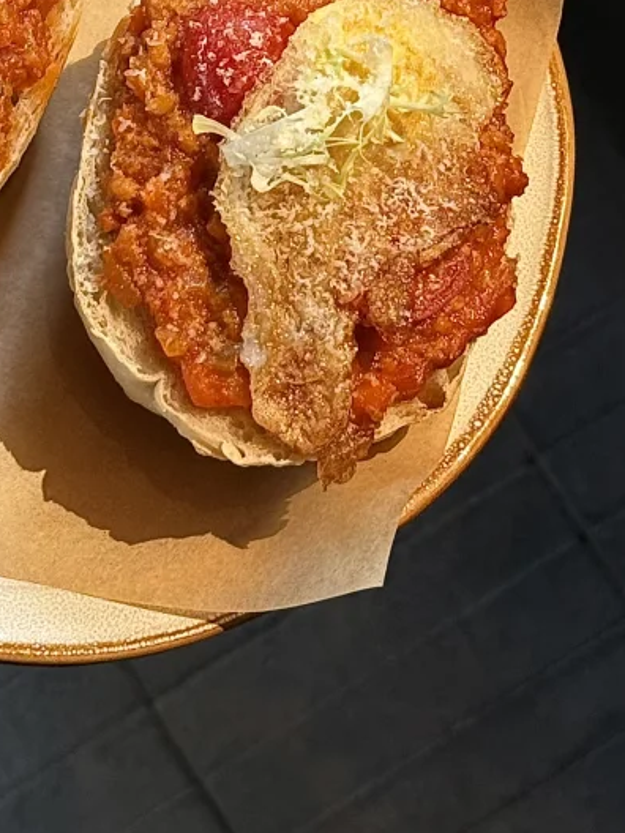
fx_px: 3154
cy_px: -33
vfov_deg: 14.8
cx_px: 224
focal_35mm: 131
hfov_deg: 11.3
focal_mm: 6.76
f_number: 1.78
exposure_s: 1/60
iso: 125
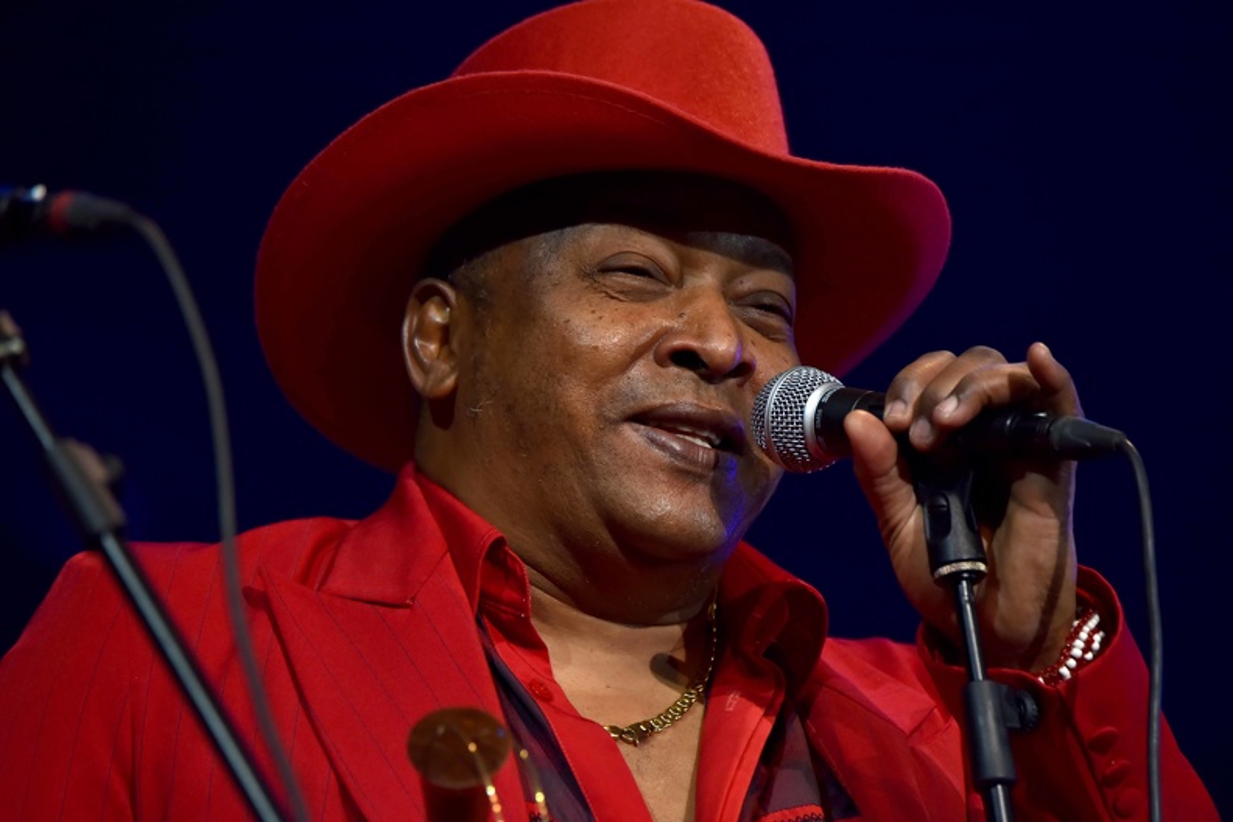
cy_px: 411
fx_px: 15411
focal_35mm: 450
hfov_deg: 4.6
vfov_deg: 3.1
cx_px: 616
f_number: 6
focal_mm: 450
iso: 1000
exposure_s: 1/640
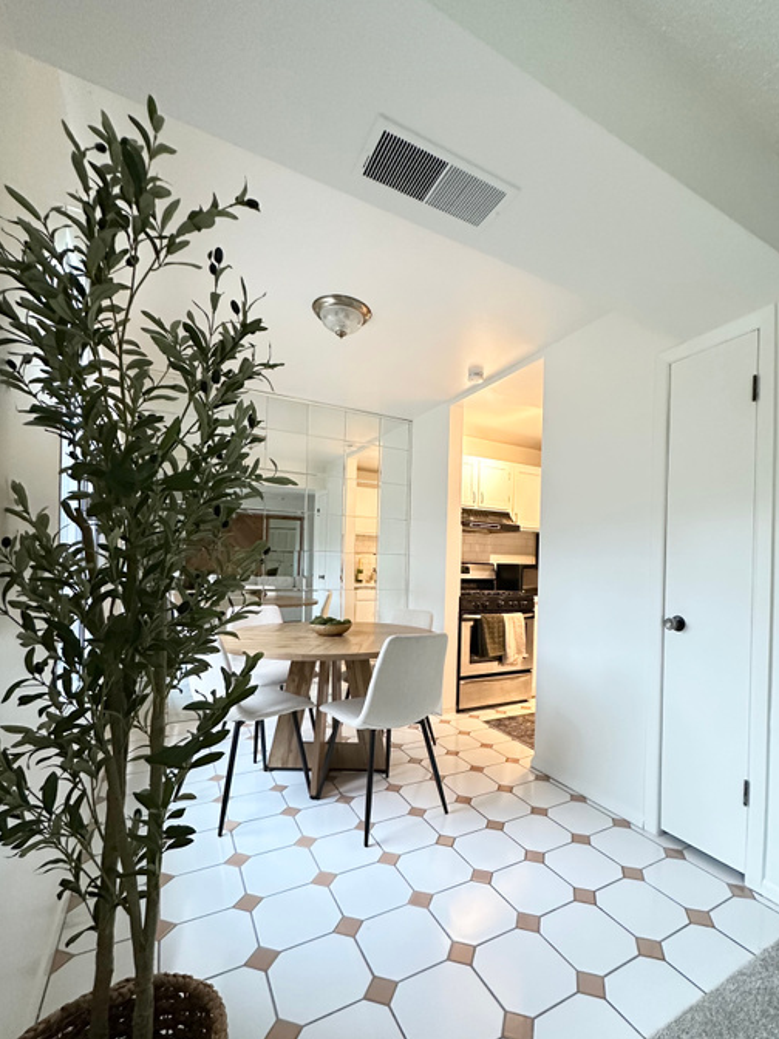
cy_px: 569
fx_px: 480
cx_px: 439
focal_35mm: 16
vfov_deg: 94.2
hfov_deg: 77.7
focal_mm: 2.22
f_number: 2.2
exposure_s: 1/60
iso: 500
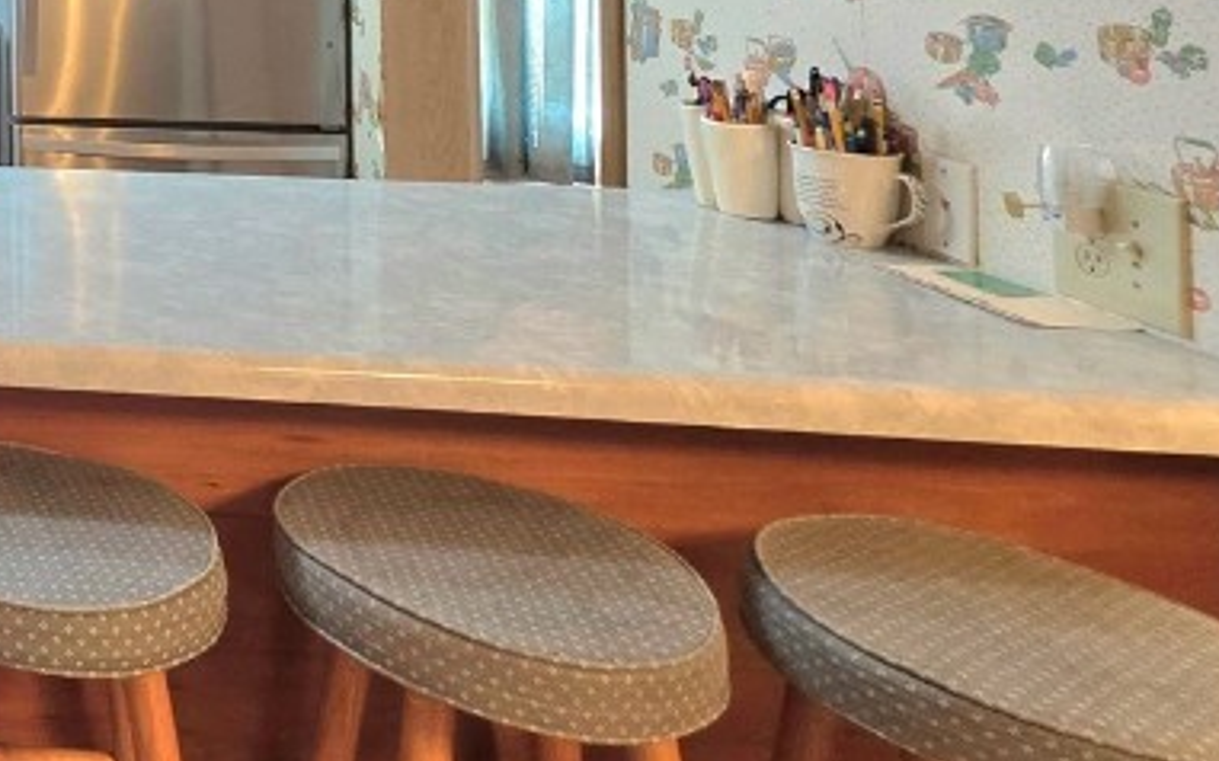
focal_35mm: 37
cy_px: -147
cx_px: -355
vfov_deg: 29.6
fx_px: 1229
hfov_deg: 35.9
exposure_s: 1/120
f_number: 1.9
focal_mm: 2.2
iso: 250
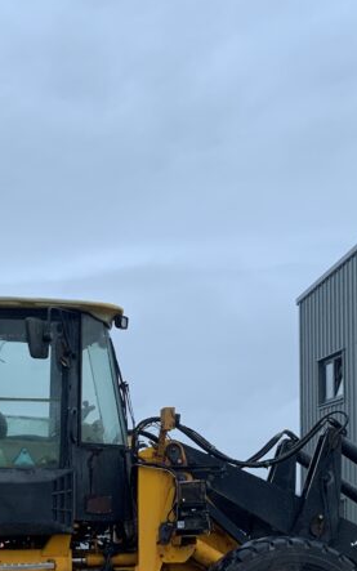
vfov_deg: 28.7
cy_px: 406
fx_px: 1105
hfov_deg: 18.4
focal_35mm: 71
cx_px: 186
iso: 40
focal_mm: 3
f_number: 1.8
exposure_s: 1/122
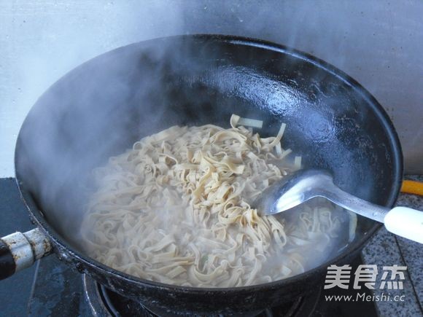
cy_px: 158
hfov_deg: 32.7
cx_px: 212
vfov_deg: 24.8
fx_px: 721
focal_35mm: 59
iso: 400
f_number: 5.3
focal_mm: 10.55
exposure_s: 1/22
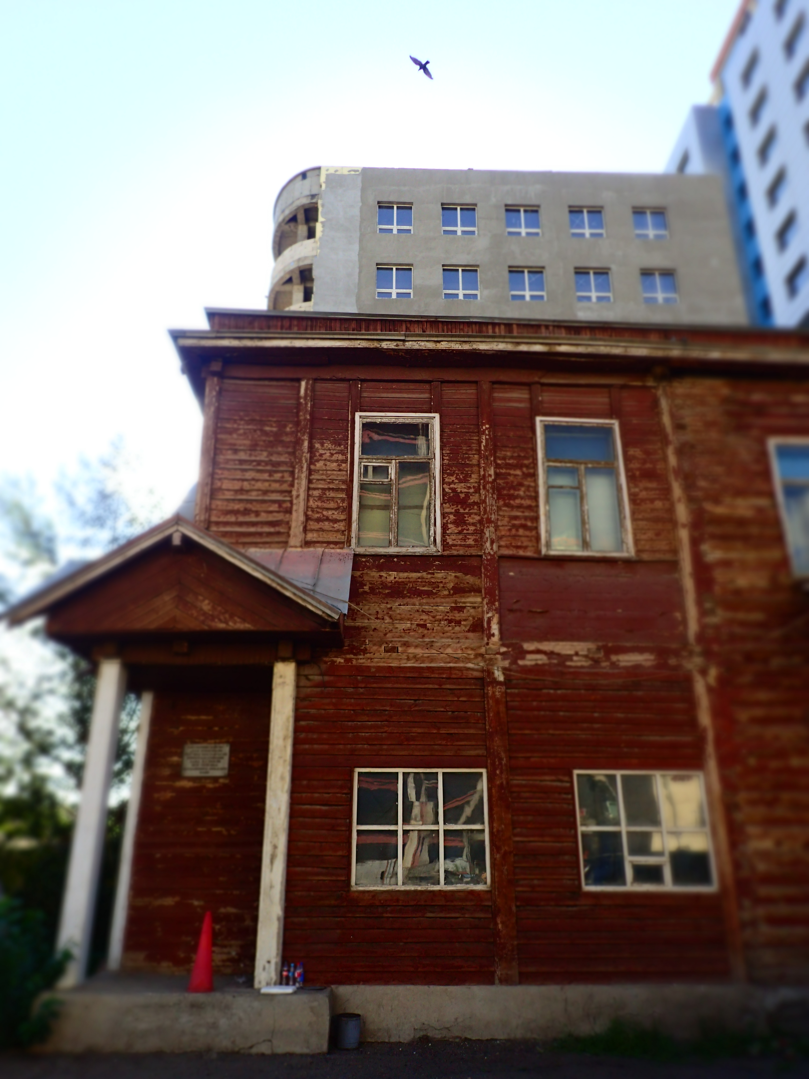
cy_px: 540
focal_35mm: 25
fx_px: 779
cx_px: 404
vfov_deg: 69.4
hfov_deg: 54.9
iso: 100
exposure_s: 1/500
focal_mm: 4.5
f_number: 2.8
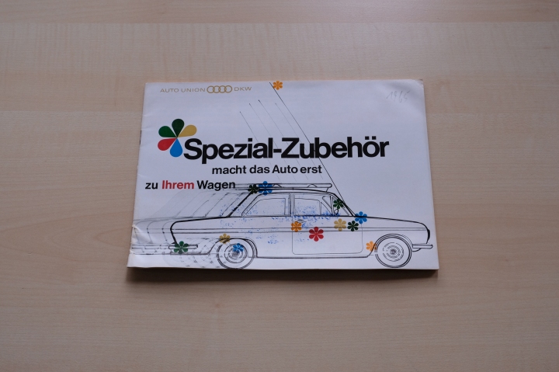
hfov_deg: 48.5
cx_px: 280
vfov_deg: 33.4
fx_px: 621
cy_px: 186
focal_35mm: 40
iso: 800
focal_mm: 26.5
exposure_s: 1/7.5
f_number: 14
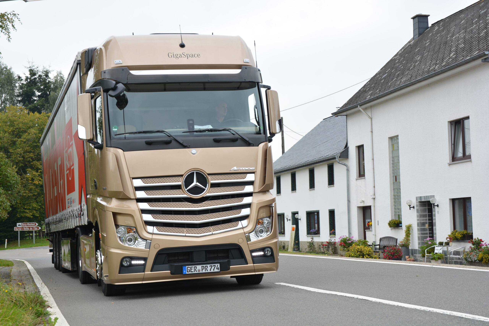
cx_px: 244
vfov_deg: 22.6
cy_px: 163
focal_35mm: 60
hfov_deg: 33.4
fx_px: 815
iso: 160
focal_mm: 40
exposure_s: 1/100
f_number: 7.1
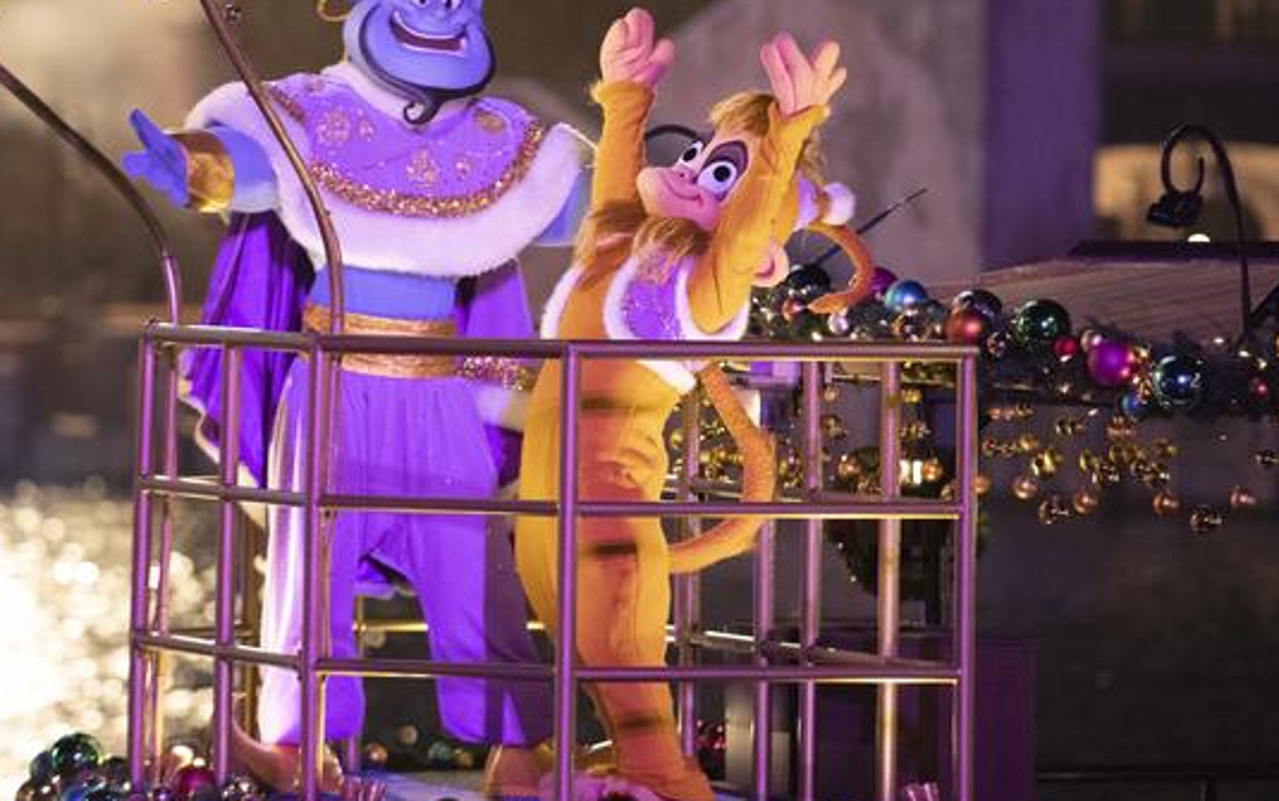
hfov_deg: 7.6
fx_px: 9591
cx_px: 569
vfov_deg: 4.8
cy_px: 326
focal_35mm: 275
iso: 6400
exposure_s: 1/500
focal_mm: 190
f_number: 4
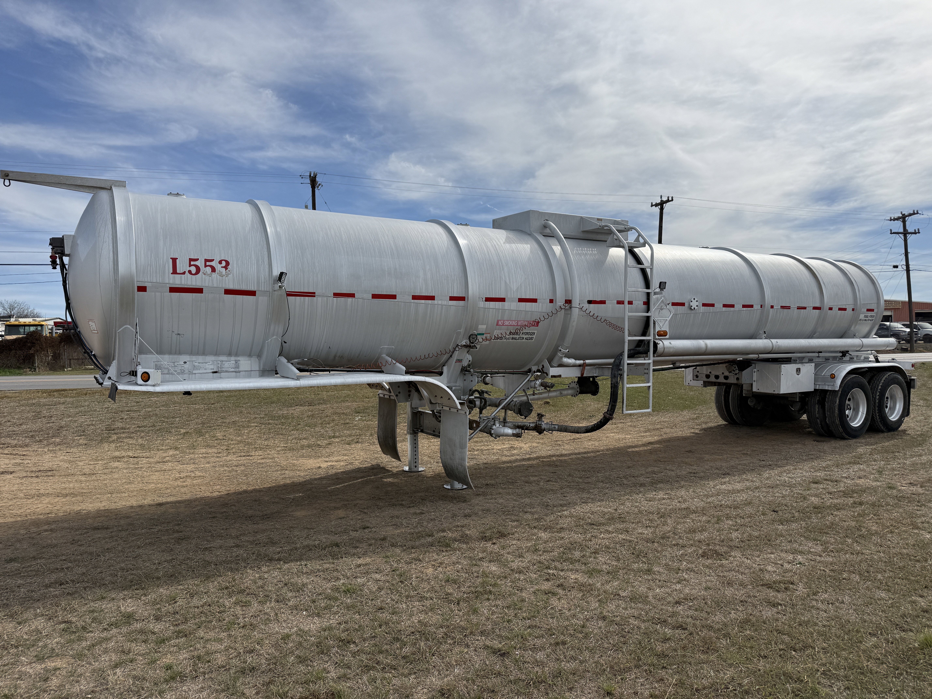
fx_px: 646
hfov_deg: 71.6
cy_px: 350
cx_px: 466
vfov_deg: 56.8
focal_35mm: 24
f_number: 1.78
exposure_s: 1/9091
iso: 80
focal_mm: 6.76
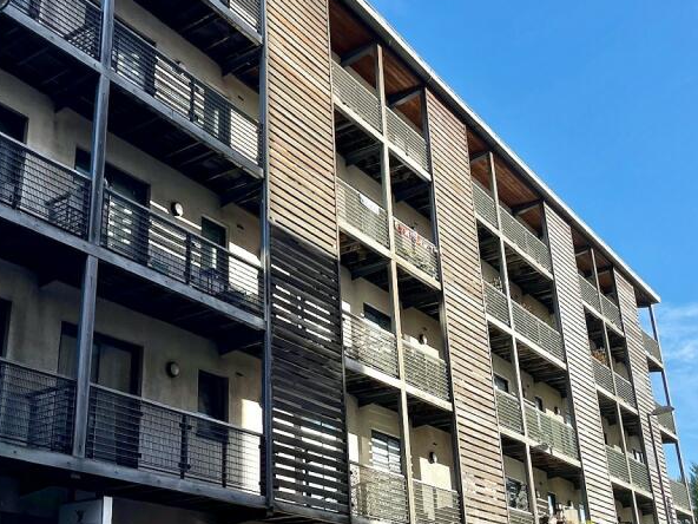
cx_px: 246
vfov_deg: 32.2
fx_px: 907
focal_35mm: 45
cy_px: 264
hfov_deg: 41.7
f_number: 1.6
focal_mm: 5.1
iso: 50
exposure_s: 1/1009
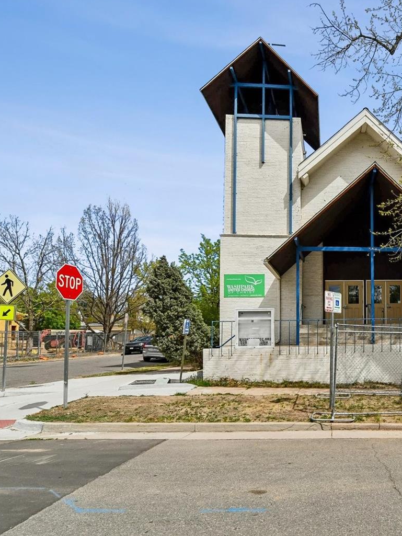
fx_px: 325
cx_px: 380
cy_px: 265
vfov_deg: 79.0
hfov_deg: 53.4
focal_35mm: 21
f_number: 11
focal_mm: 14
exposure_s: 1/800
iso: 400
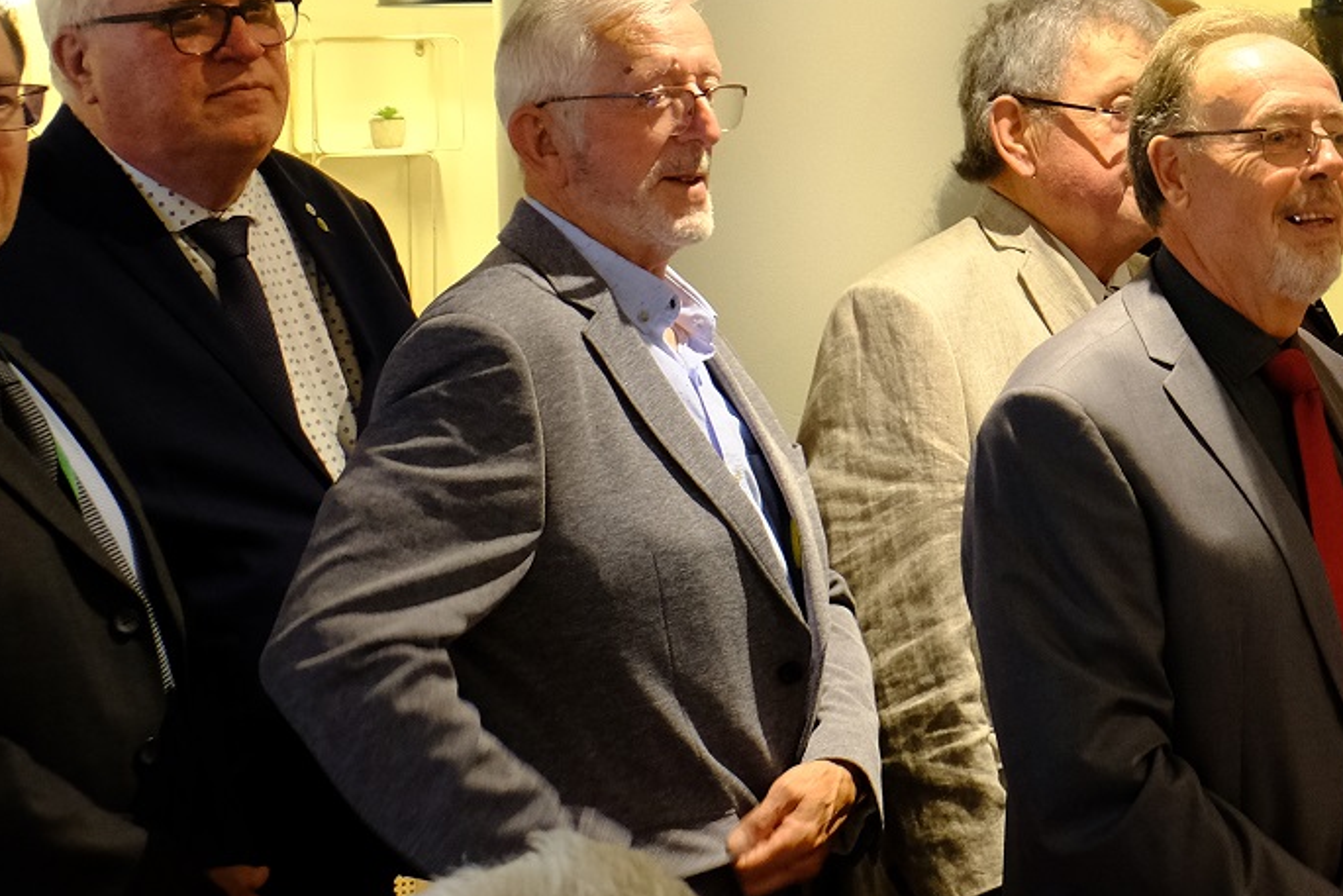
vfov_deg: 13.1
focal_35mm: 104
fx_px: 3880
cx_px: 1772
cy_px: 231
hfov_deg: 18.2
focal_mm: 24.3
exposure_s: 1/15
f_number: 5
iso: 1600
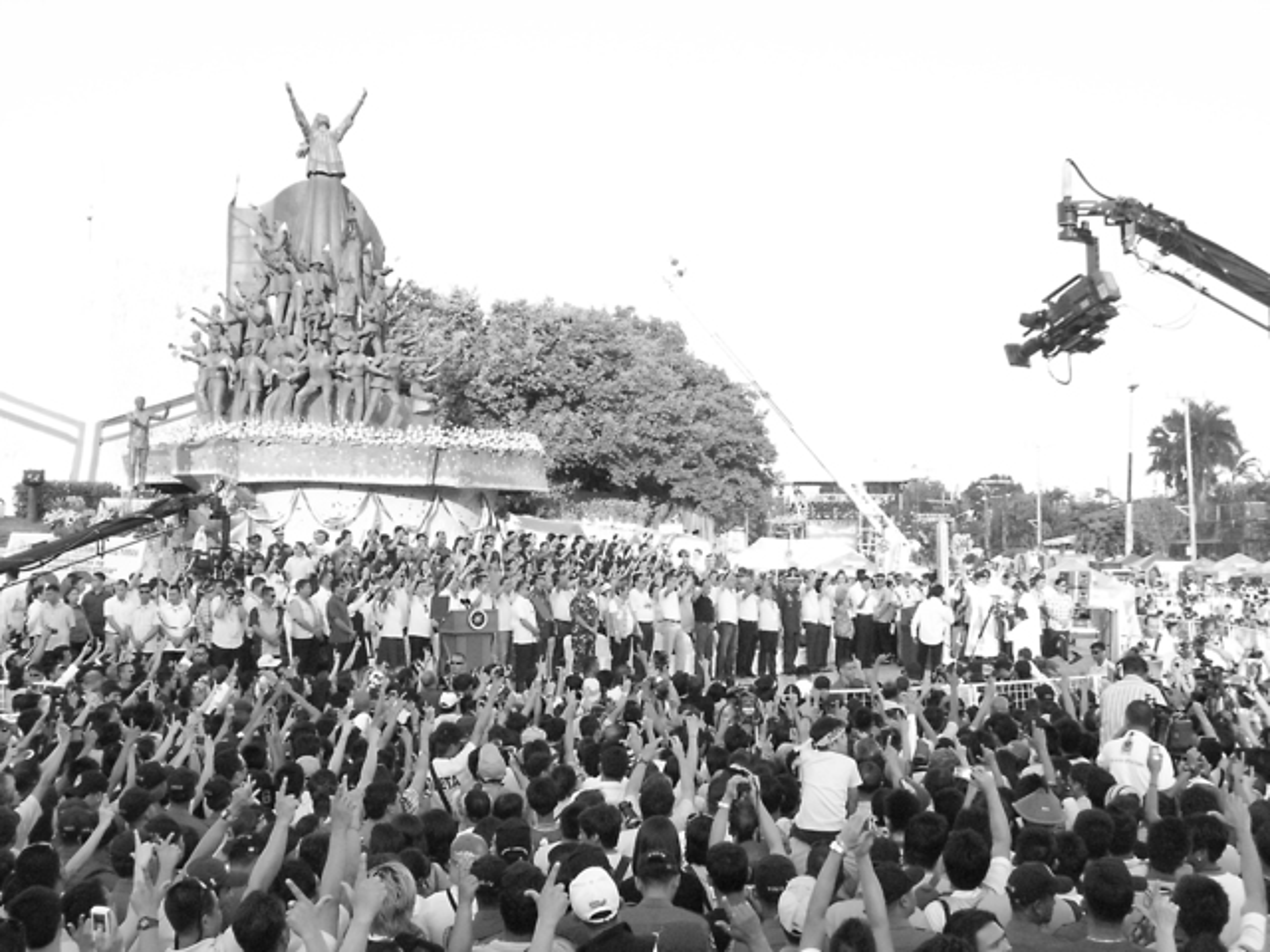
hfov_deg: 47.9
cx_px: 635
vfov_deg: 36.8
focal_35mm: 39
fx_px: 1431
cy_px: 476
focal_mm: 6.5
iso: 200
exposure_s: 1/250
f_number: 4.8
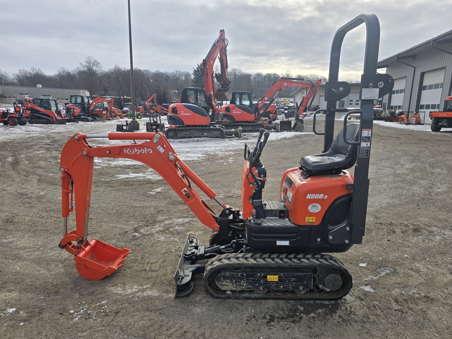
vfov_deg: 58.9
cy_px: 170
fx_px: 300
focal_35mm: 23
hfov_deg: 73.9
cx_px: 226
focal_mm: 6.3
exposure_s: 1/799
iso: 12
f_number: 1.7
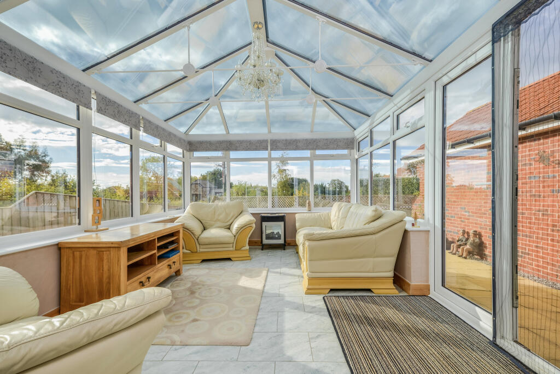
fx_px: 233
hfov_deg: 100.4
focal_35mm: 15
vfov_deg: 77.4
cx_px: 280
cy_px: 187
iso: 100
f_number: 8
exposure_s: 1/200
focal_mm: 15
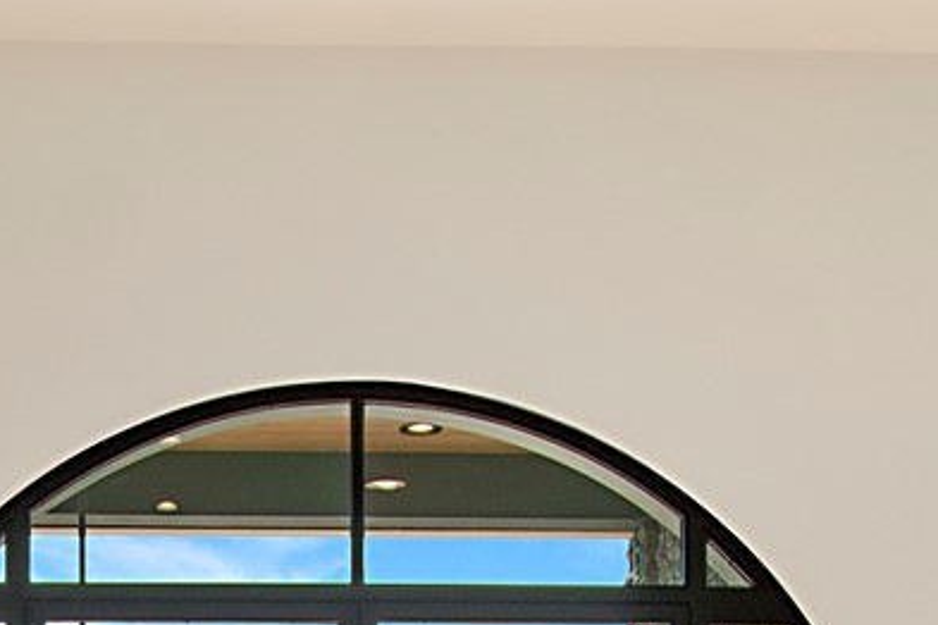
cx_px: 236
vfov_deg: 14.5
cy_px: 1107
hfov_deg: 24.2
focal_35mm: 83
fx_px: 2162
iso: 100
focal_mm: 10
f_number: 5.6
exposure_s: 1/250
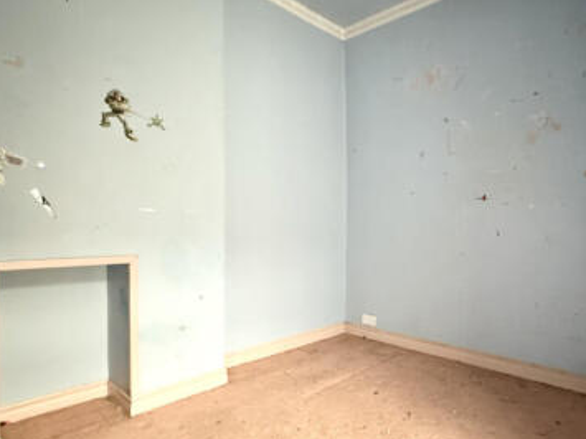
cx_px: 369
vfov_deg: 58.7
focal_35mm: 23
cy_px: 240
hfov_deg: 72.6
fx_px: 389
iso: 1250
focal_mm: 2.22
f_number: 2.2
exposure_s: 1/60
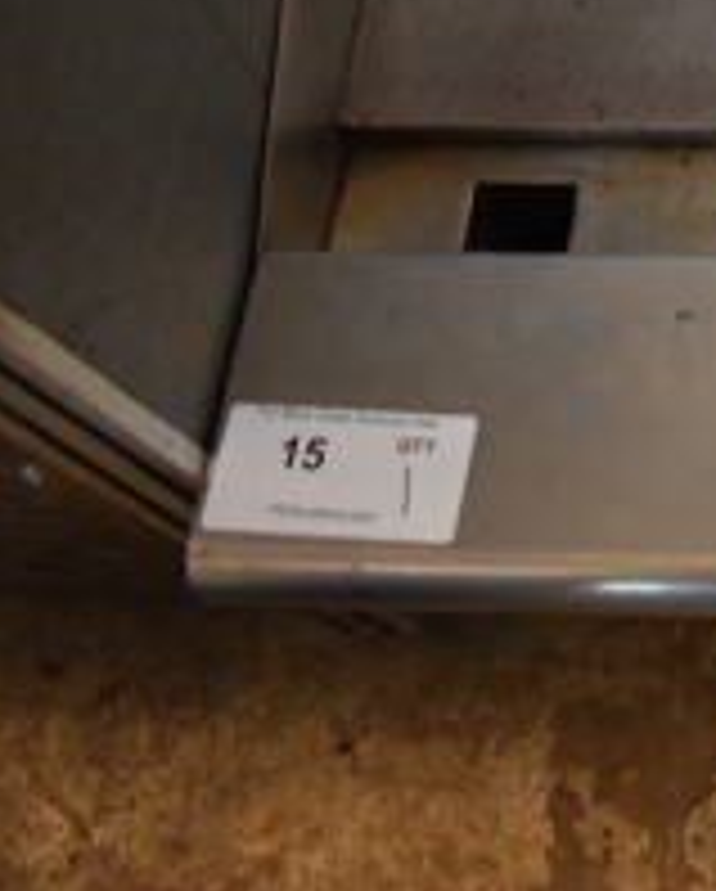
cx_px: 1292
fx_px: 2061
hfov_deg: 16.5
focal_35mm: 78
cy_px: 18
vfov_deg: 23.5
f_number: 3.5
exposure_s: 1/125
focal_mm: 18
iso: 1800
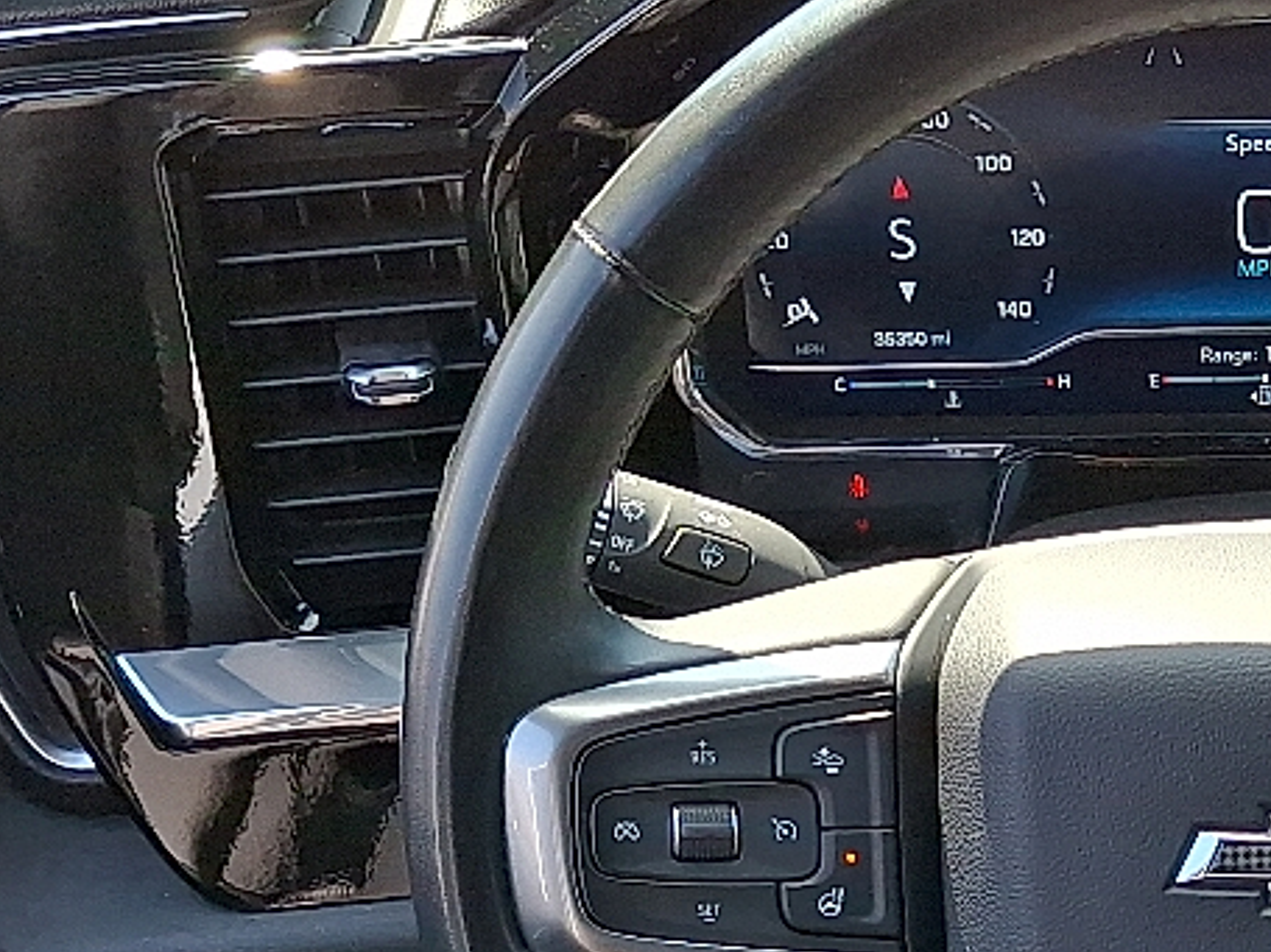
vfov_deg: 15.7
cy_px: 1351
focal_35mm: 88
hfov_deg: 21.1
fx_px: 3230
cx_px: 1402
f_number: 1.8
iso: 30
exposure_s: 1/294
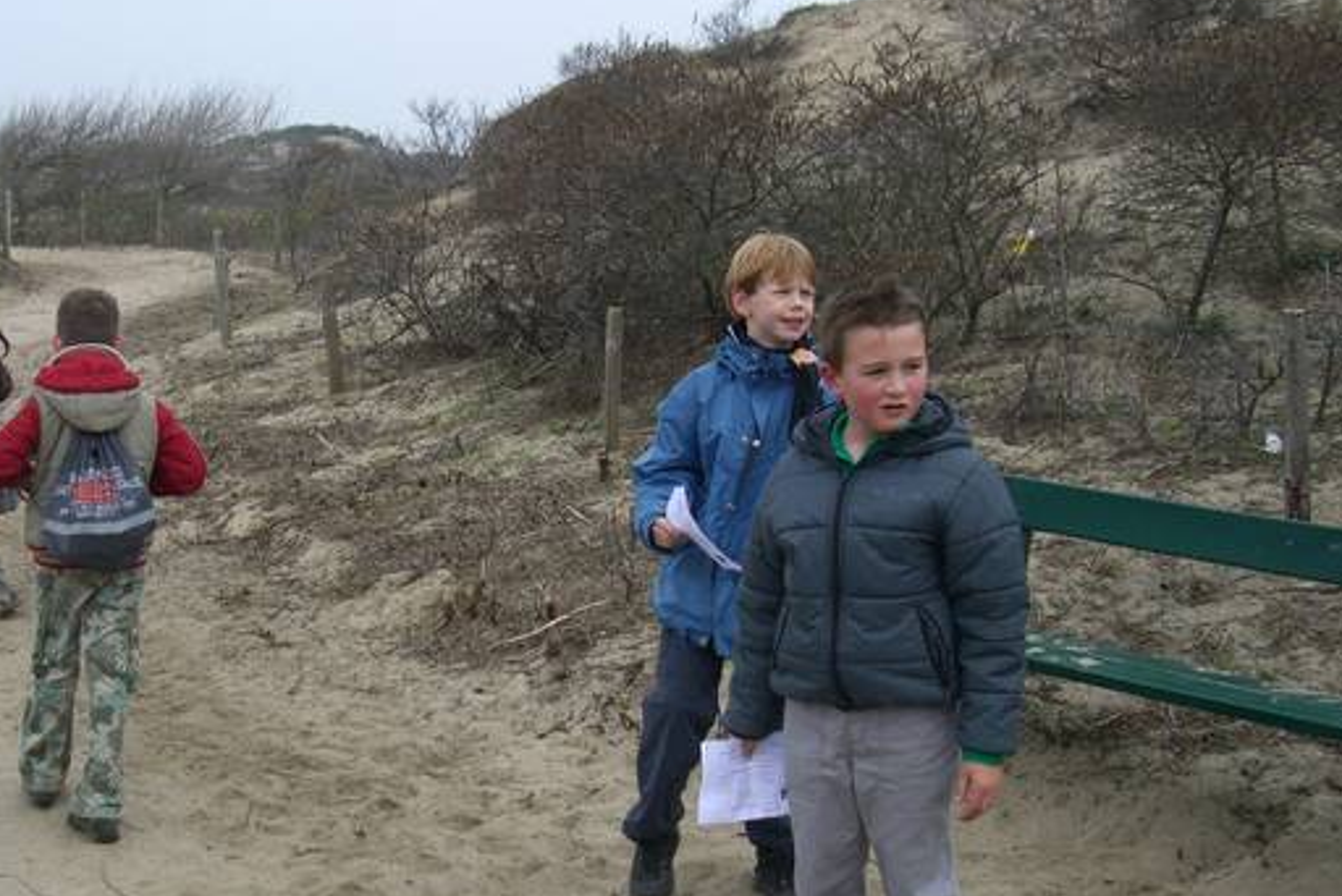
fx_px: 2014
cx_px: 516
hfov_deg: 36.7
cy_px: 562
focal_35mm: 54
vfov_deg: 25.0
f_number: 5.6
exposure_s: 1/160
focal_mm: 7.9
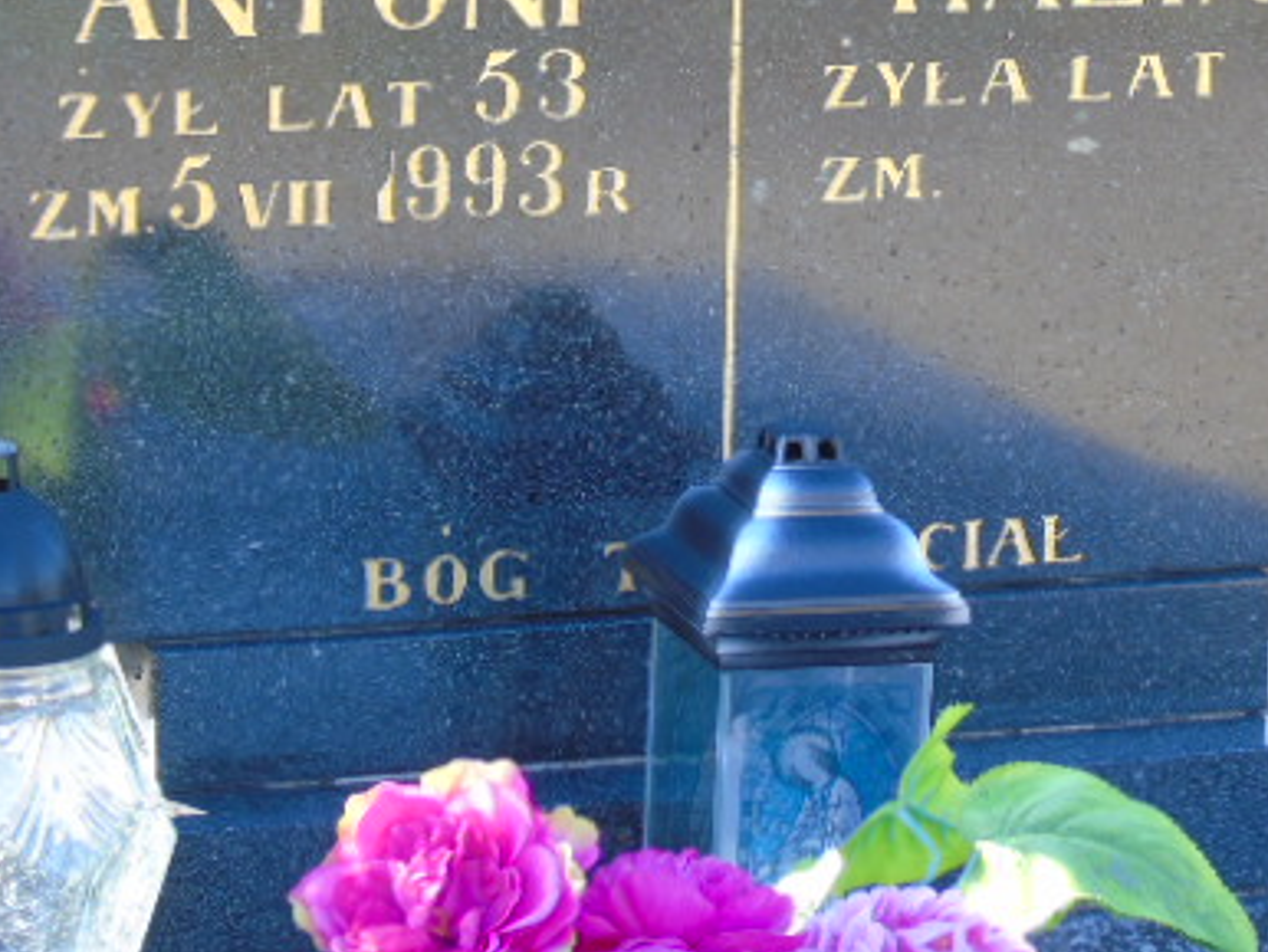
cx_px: 700
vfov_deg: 8.3
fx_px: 6561
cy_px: 171
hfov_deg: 11.0
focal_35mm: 179
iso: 80
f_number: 4.4
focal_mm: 19
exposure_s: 1/50
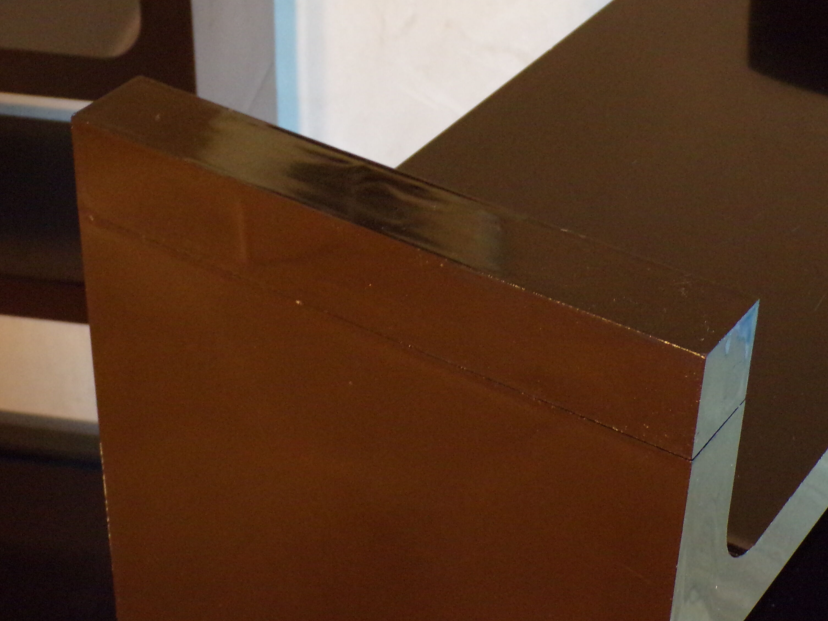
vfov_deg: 19.6
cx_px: 405
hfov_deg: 26.0
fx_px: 1794
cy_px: 293
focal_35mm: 75
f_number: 3.5
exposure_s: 1/17
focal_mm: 8.7
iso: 445
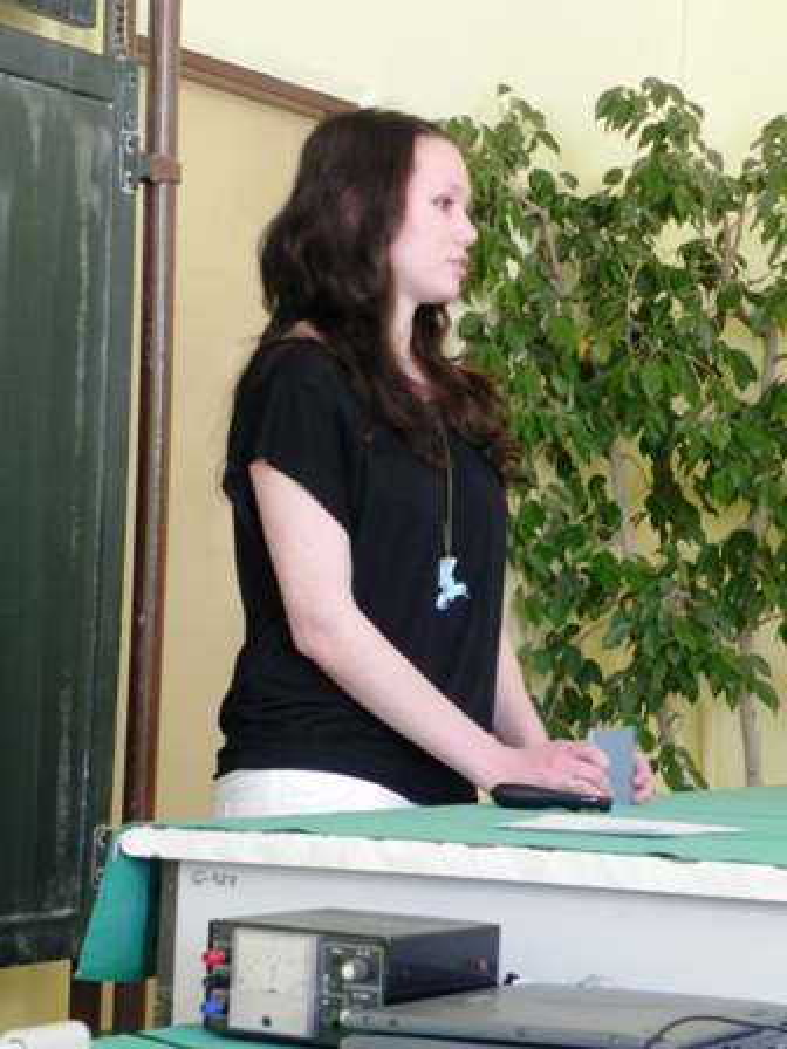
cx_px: 394
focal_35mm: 105
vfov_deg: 18.7
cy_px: 524
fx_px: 3183
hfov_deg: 14.1
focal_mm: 18.8
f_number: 4.5
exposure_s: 1/12
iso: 400
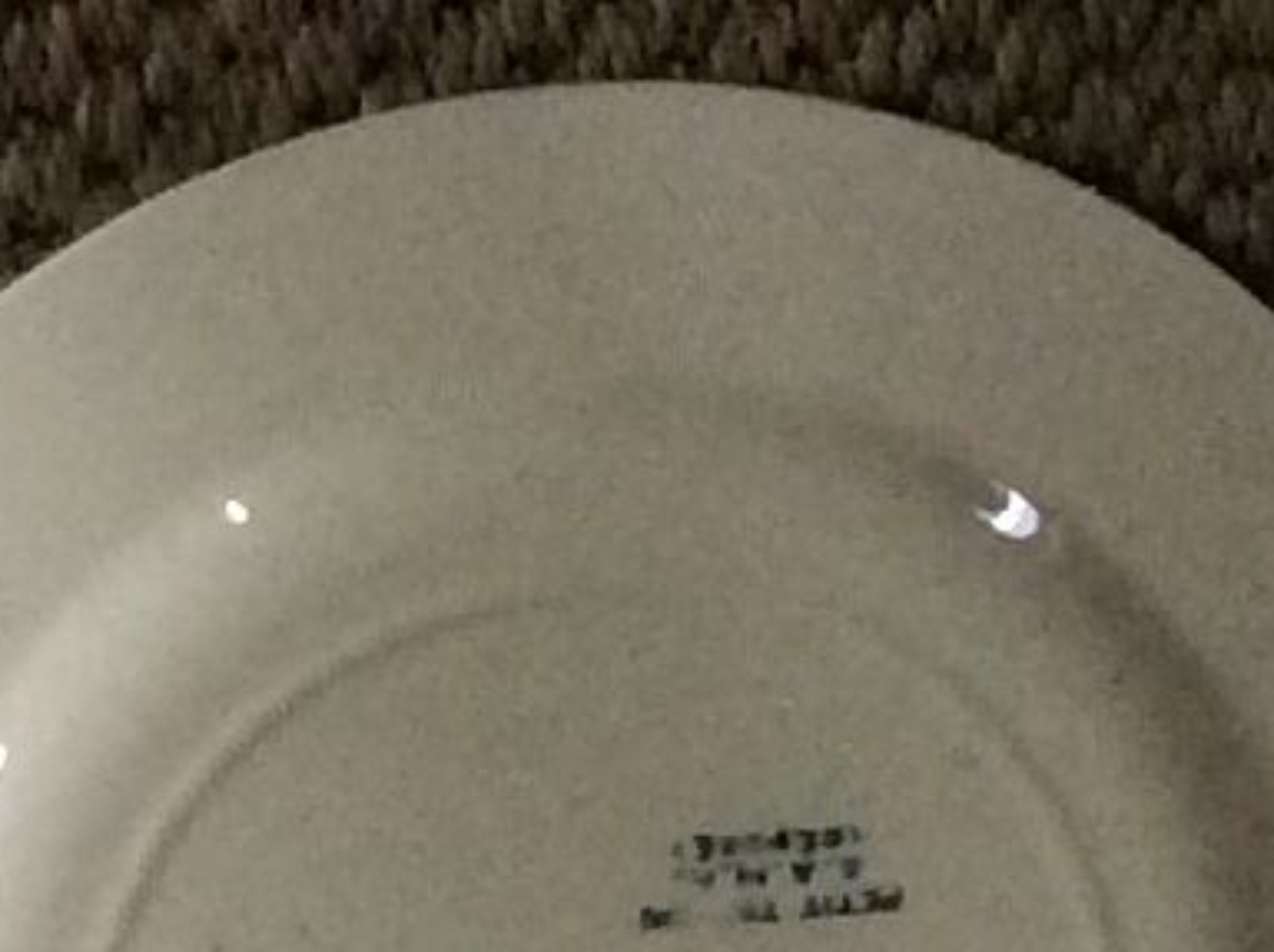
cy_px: 823
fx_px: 7940
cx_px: -1297
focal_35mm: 216
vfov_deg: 6.9
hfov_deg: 8.7
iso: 160
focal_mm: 3.3
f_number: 2.4
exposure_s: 1/25
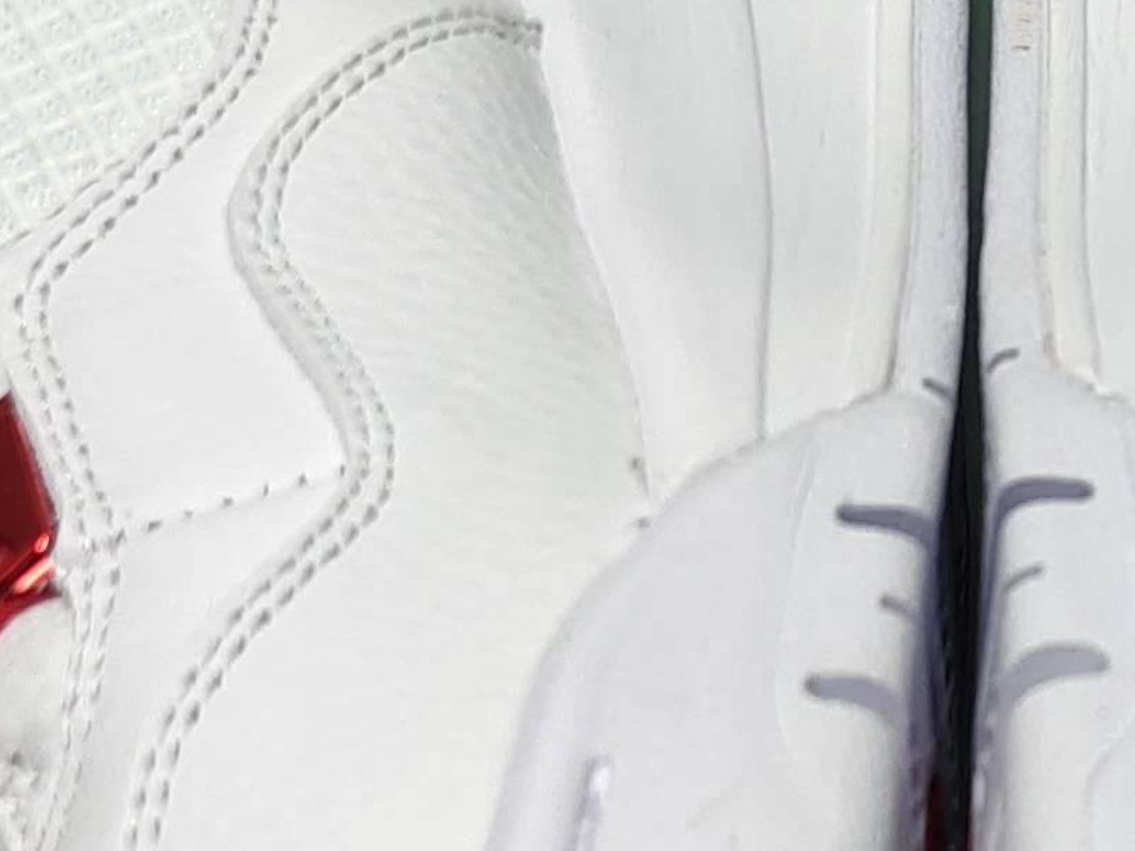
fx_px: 4885
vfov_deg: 10.0
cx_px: 932
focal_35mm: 149
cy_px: 552
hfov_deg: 13.2
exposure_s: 1/100
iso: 59
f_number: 1.79
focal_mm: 4.35
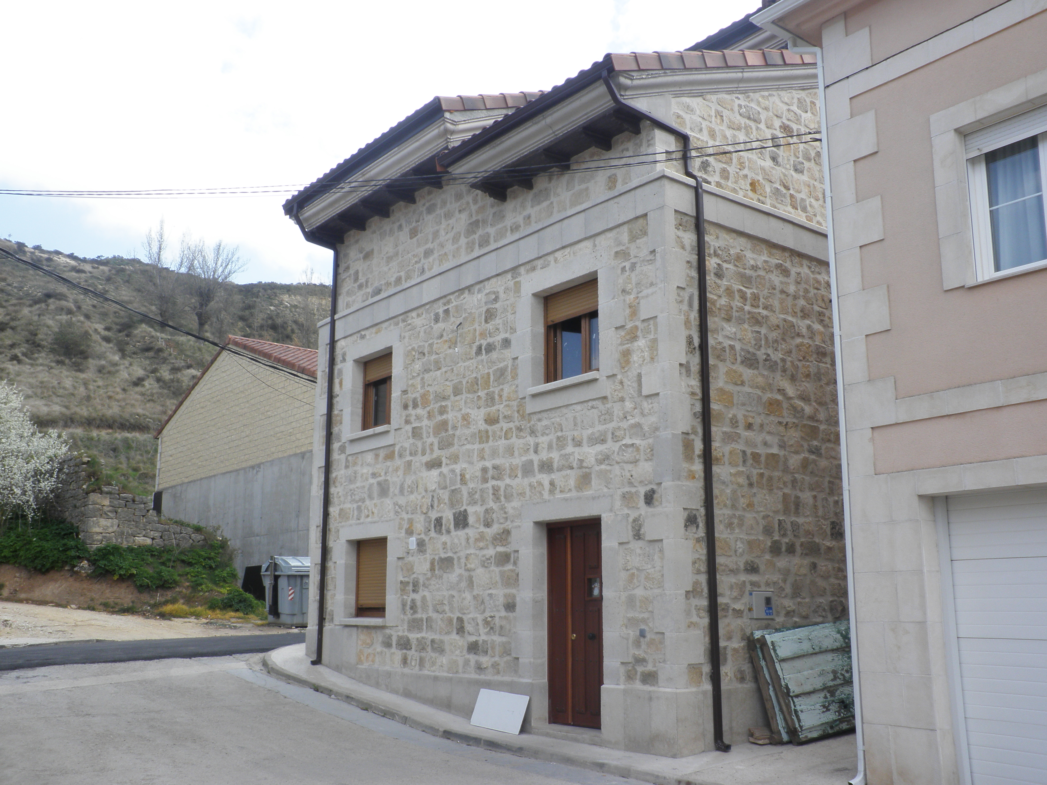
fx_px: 1089
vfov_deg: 39.7
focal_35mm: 36
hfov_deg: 51.4
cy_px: 392
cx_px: 524
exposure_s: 1/125
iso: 64
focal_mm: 6.3
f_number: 5.6
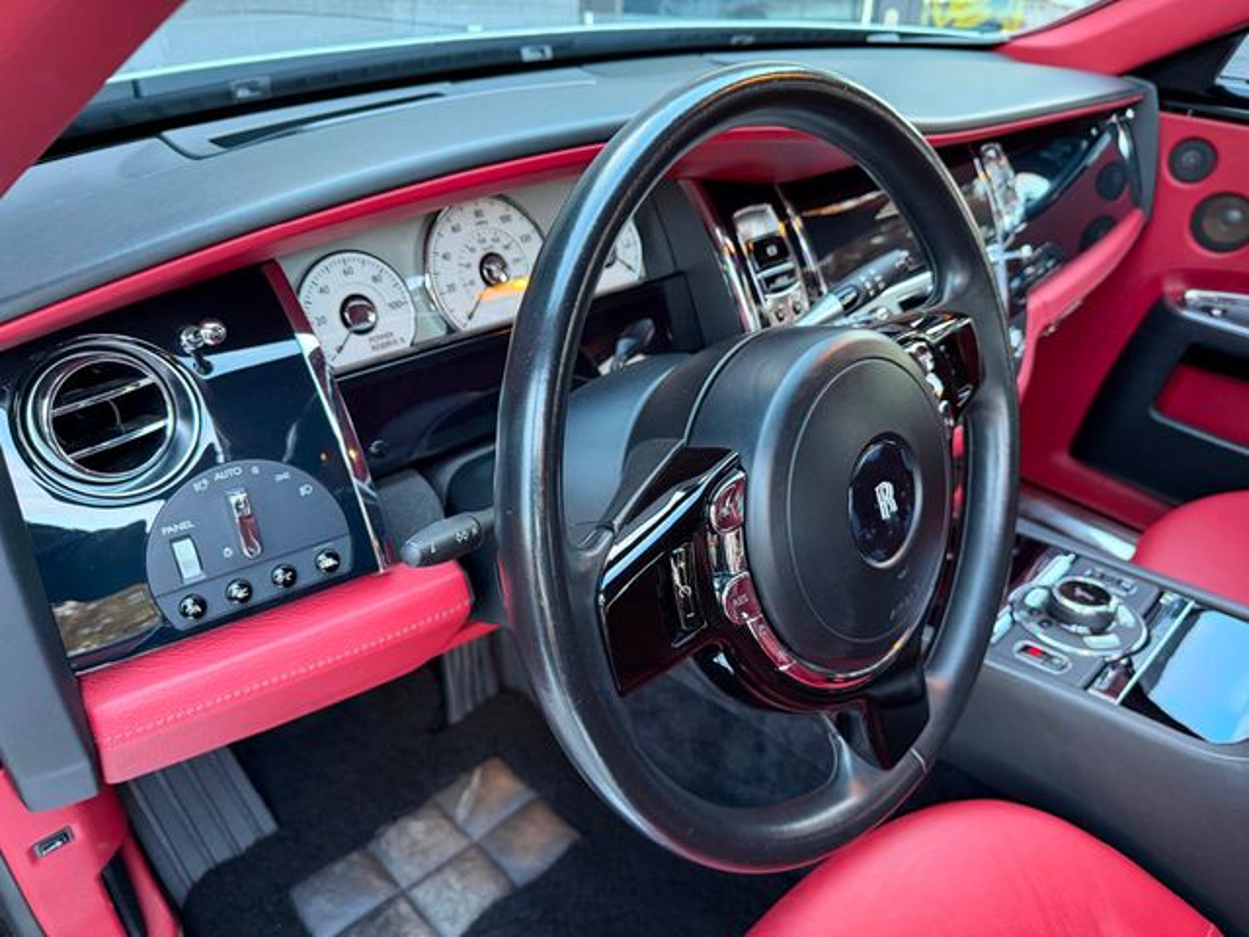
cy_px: 468
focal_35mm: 24
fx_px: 866
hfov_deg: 71.6
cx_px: 624
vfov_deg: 56.8
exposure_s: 1/60
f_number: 1.78
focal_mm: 6.76
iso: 500
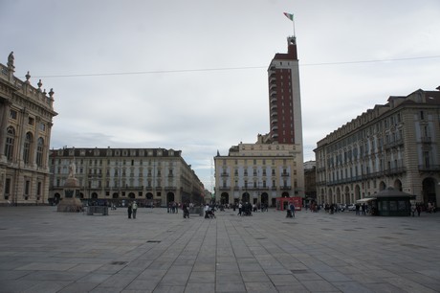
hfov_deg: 67.4
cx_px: 220
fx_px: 330
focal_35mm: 27
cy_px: 146
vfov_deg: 47.9
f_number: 7.1
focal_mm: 18
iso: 200
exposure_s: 1/320
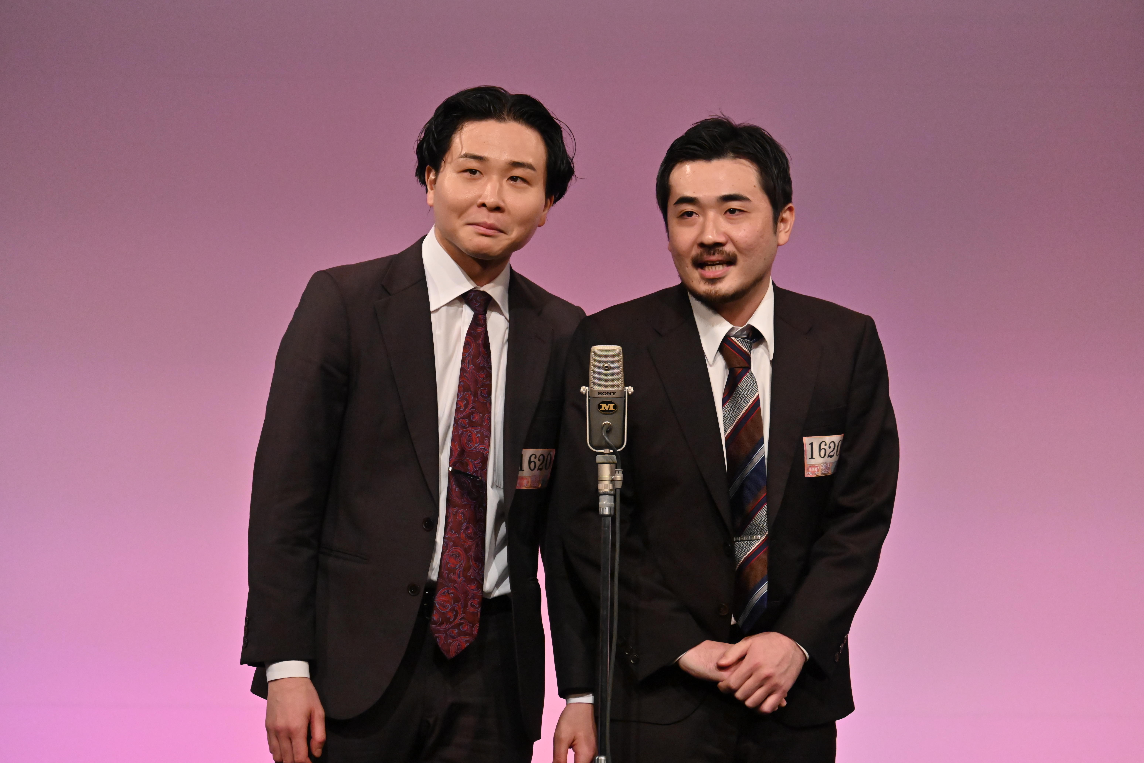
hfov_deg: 6.9
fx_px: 9533
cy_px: 382
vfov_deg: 4.6
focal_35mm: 300
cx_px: 572
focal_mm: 300
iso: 5000
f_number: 7.1
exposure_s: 1/400
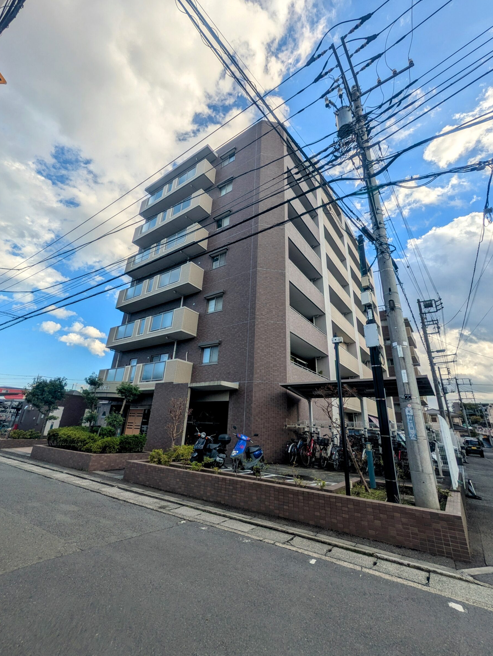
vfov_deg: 98.1
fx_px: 285
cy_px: 312
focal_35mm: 15
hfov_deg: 81.8
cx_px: 245
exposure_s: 1/1658
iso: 48
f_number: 2.2
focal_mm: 1.83
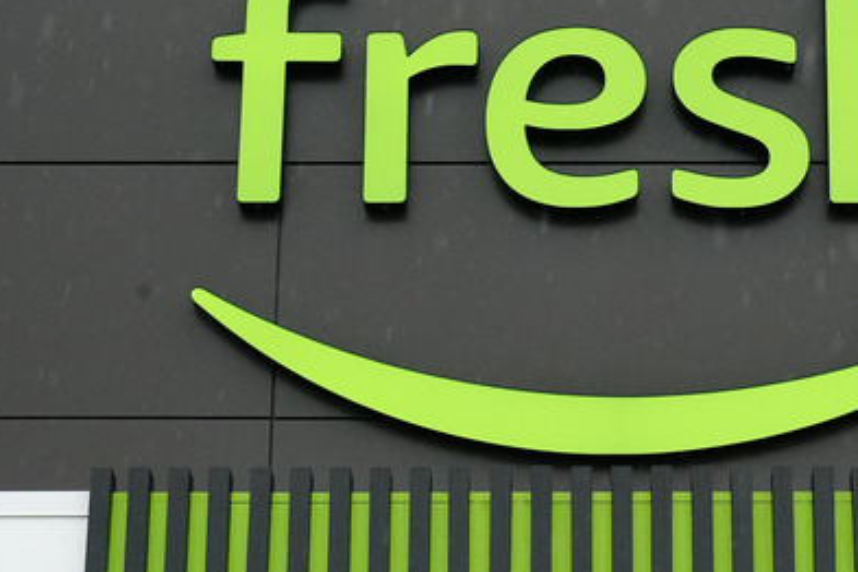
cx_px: 627
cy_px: 194
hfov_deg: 14.9
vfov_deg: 10.0
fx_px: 3265
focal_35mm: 137
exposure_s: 1/320
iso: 5000
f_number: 11
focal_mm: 69
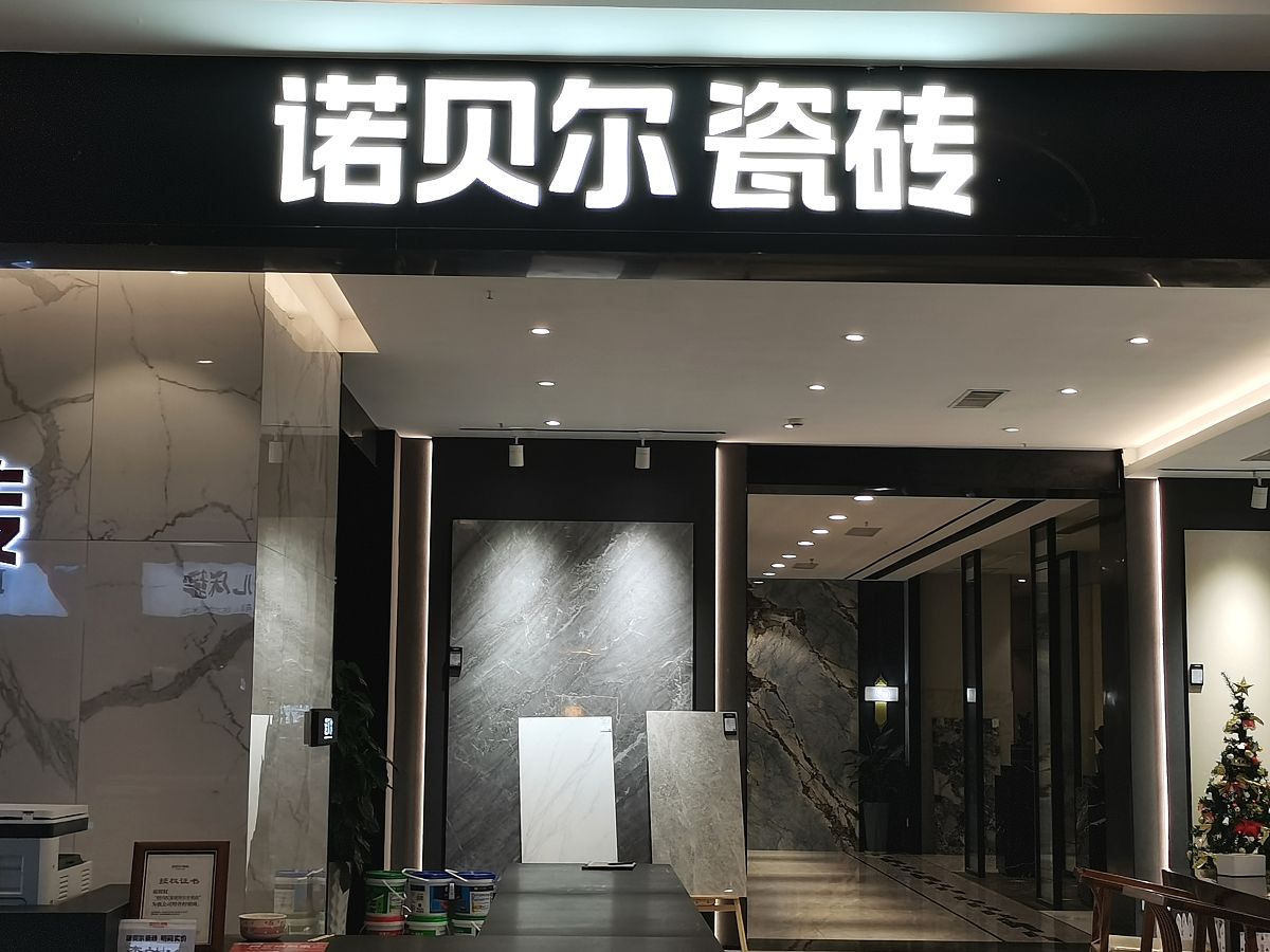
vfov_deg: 29.1
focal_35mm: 50
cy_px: 476
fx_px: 1834
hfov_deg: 38.2
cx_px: 635
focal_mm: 5.58
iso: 64
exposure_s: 1/120
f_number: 1.8
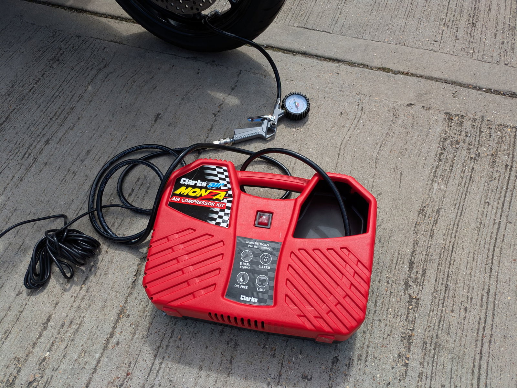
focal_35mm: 25
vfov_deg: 54.9
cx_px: 258
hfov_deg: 69.4
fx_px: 373
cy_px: 194
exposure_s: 1/2222
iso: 54
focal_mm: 5.43
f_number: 1.89
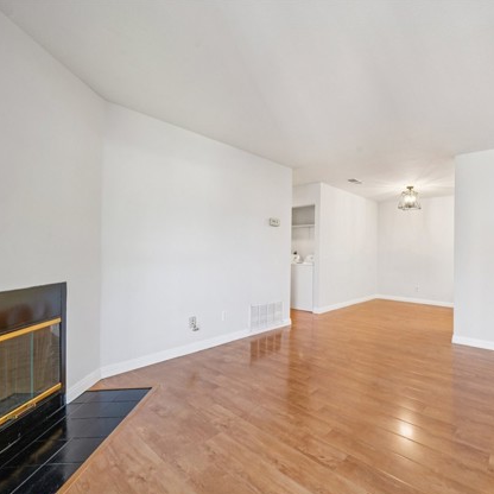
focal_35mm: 17
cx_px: 318
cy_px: 251
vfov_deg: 84.0
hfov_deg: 81.9
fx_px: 274
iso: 400
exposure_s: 1/13
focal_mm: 13
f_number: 9
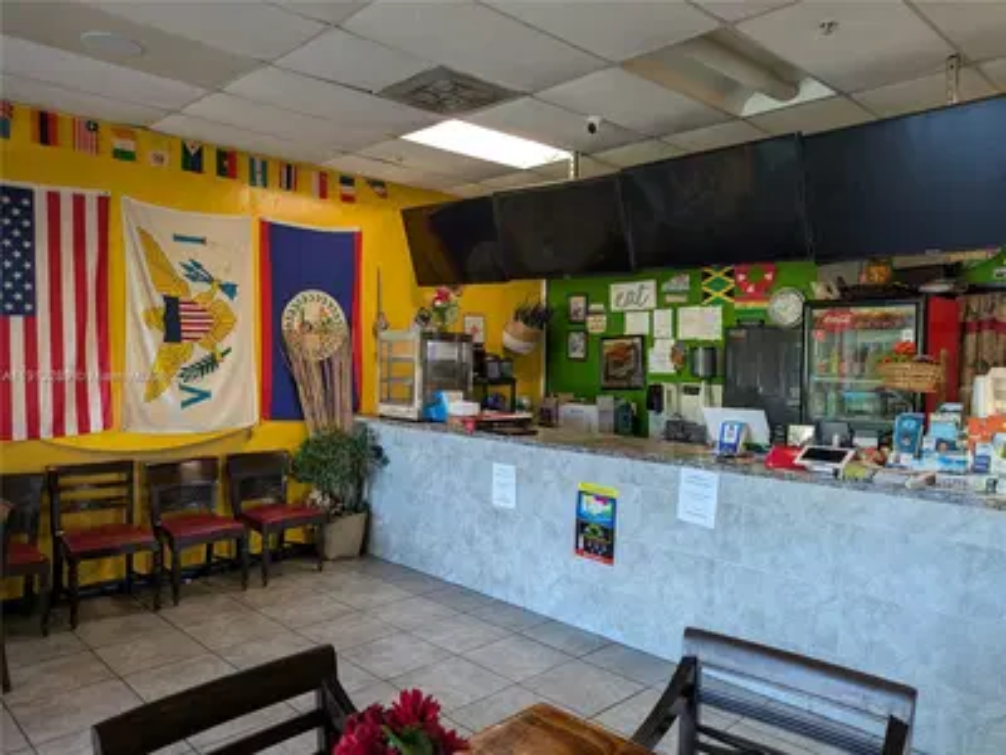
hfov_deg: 69.4
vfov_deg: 54.9
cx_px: 503
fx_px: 727
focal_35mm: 25
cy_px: 378
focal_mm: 5.43
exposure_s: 1/24
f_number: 1.89
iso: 52
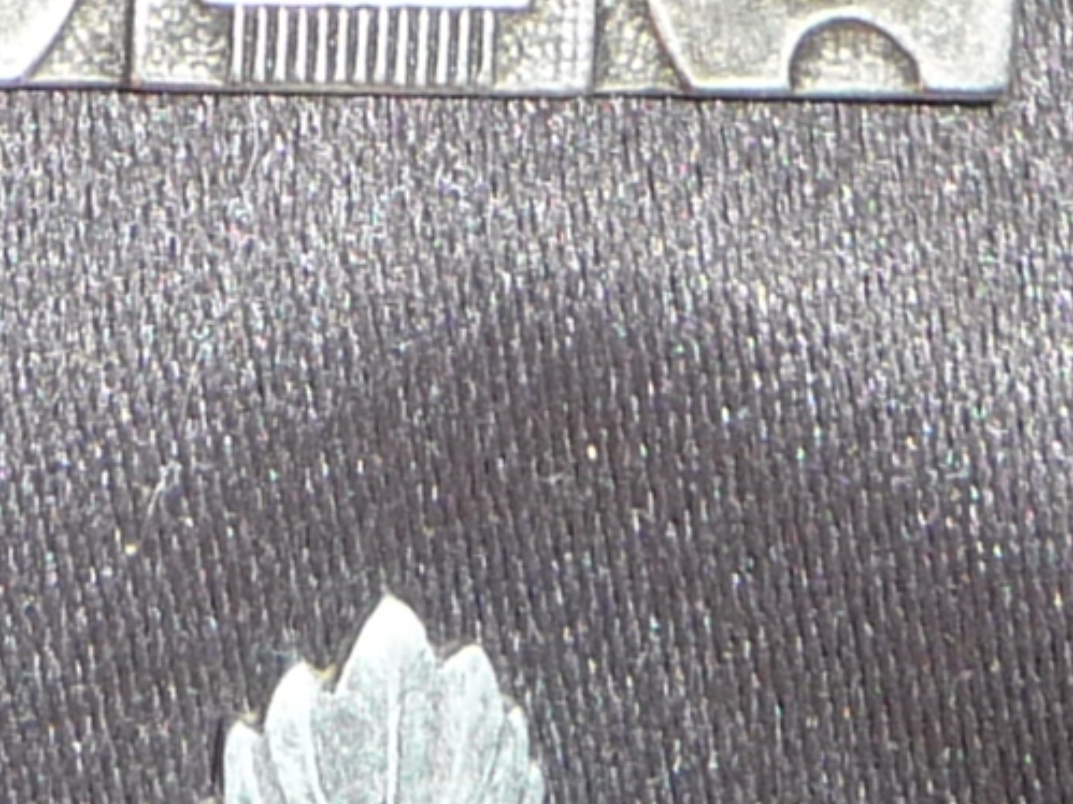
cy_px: -692
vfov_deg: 7.4
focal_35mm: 194
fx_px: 6012
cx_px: 43
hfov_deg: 10.1
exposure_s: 1/30
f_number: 3.3
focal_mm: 4.7
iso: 100
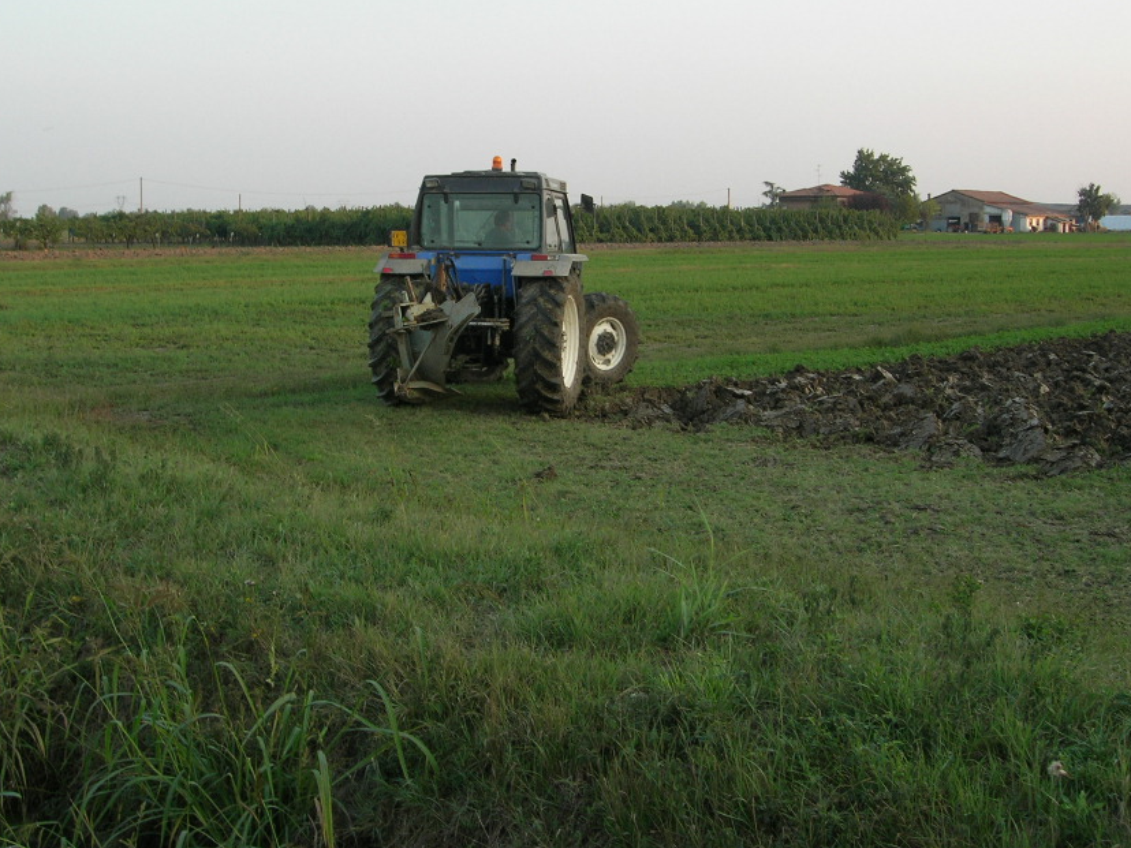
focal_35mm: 47
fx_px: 1536
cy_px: 333
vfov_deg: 30.8
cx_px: 526
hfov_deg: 40.4
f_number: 4.8
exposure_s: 1/79.6
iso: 64
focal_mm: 7.8
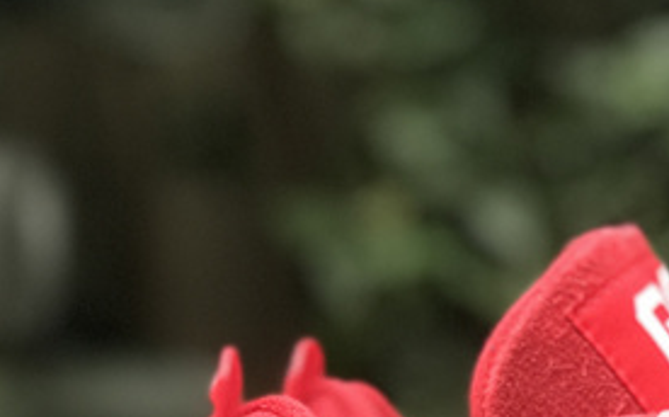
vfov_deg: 7.9
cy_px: 602
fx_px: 2951
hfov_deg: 12.6
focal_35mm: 162
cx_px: 834
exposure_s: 1/50
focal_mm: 6.6
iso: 100
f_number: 2.8
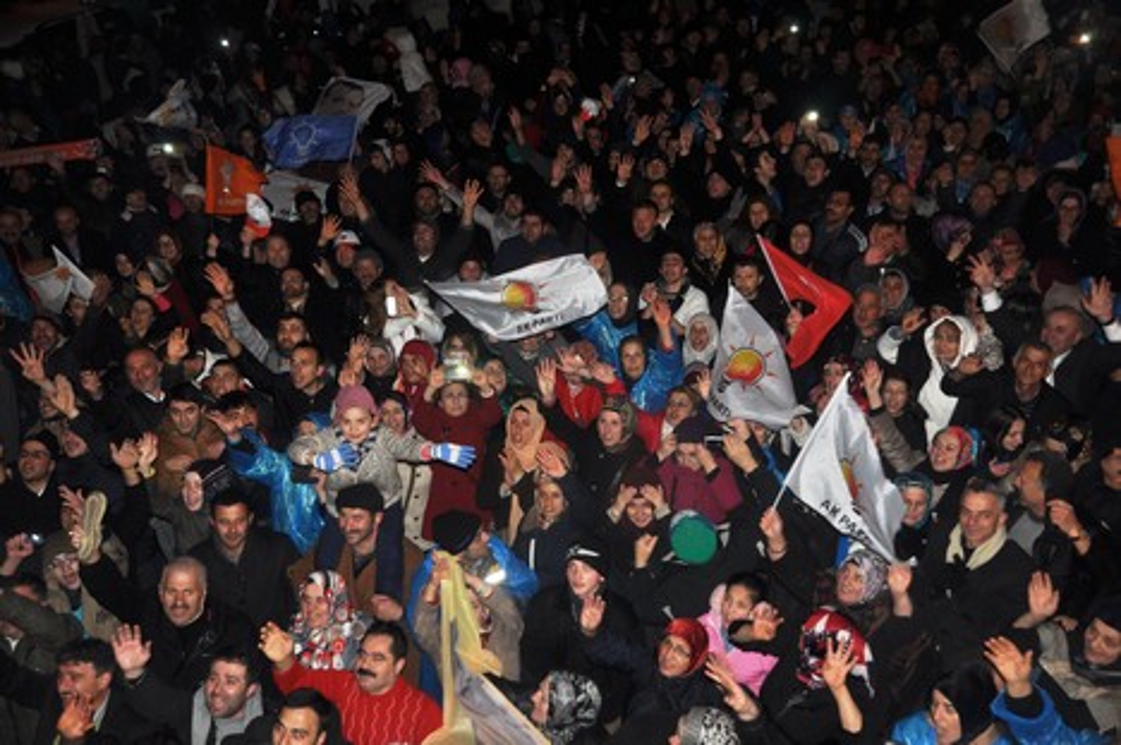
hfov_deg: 57.3
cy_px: 372
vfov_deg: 39.9
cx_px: 560
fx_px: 1026
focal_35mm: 33
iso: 200
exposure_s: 1/60
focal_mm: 22
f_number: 3.8
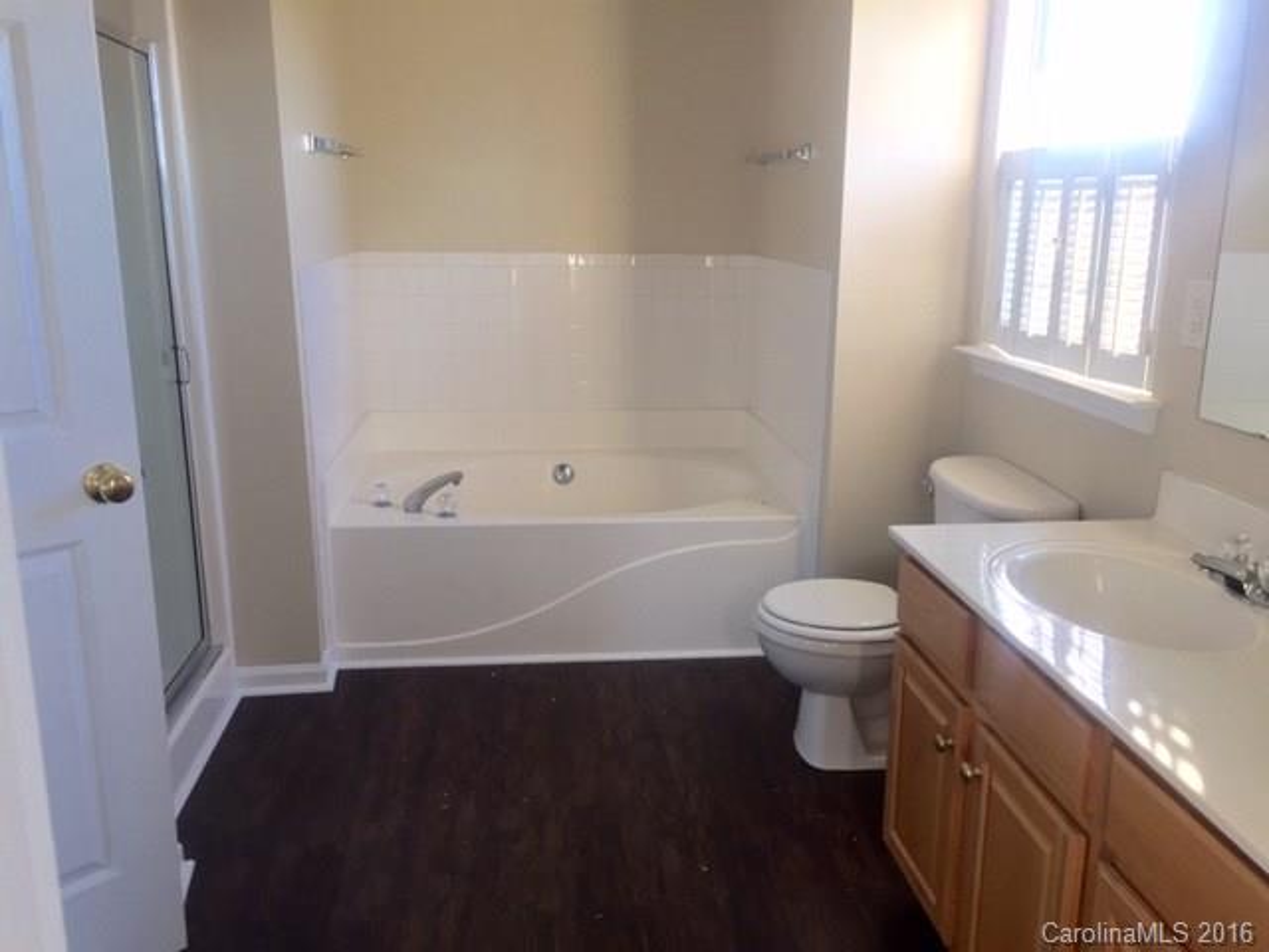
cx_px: 634
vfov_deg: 48.2
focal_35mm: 29
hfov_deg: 61.7
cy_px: 476
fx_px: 1063
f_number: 2.2
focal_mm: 4.15
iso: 40
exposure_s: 1/40
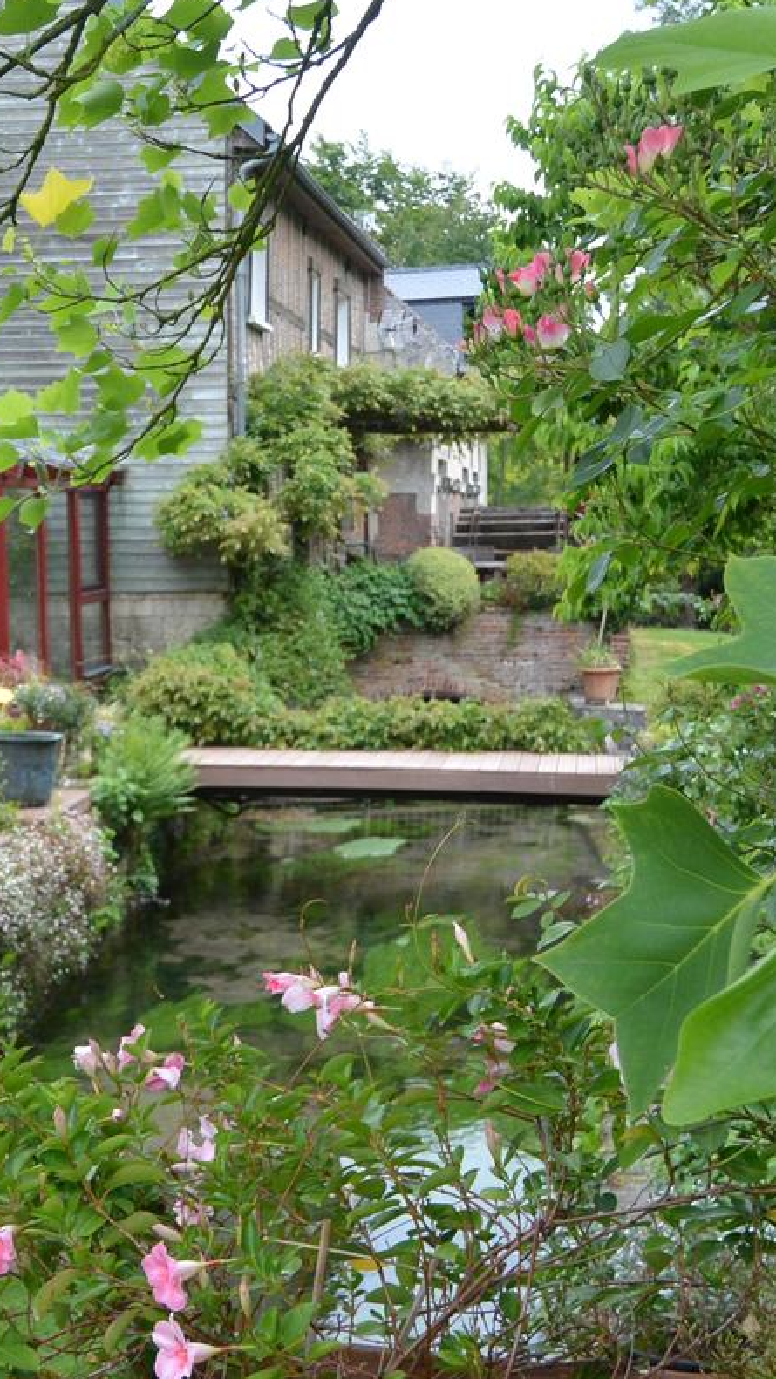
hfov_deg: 22.1
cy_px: 686
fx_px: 1975
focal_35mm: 54
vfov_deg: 38.5
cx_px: 214
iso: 200
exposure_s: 1/125
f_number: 4.5
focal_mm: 12.8
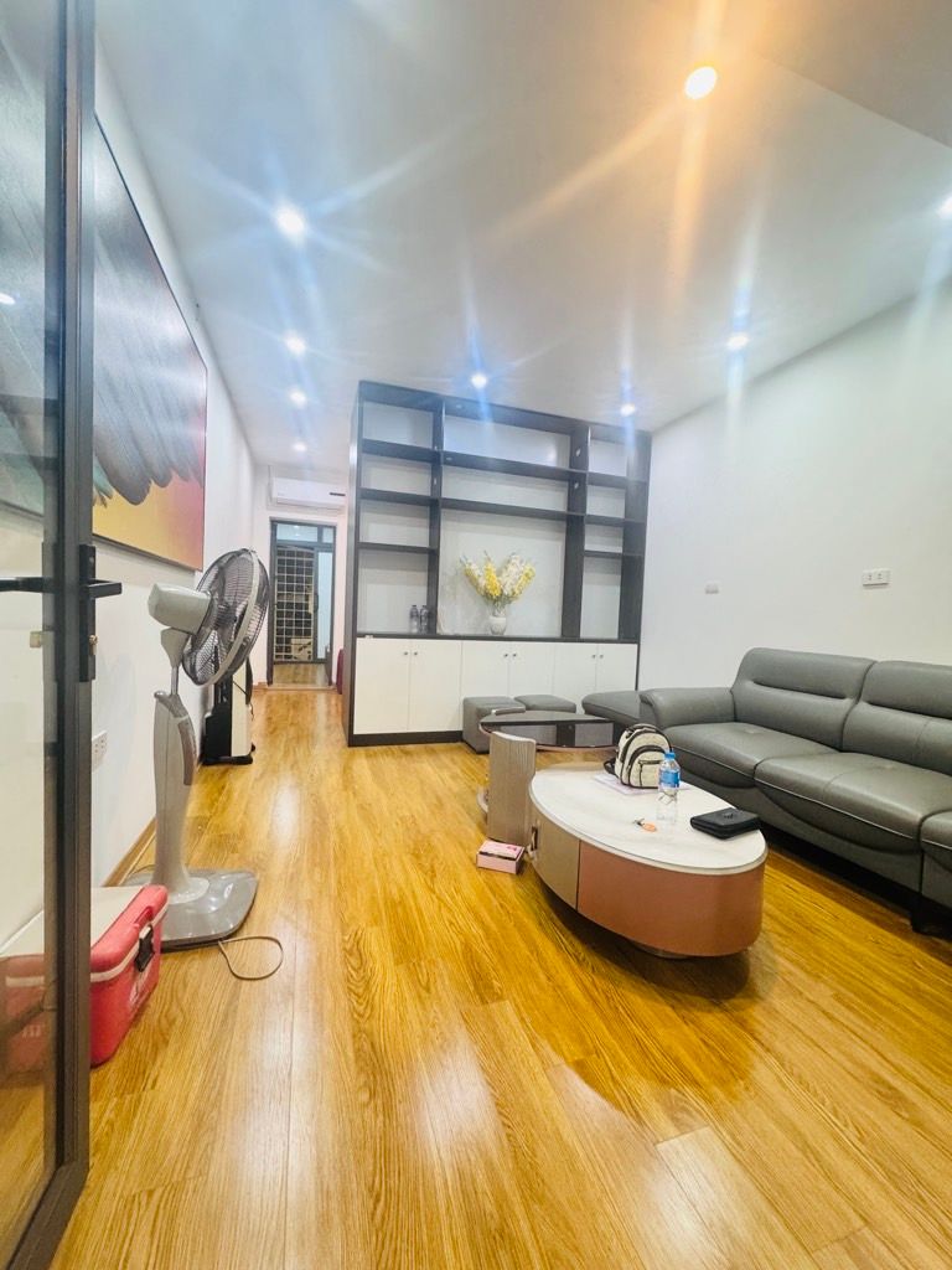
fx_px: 513
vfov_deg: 102.1
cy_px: 635
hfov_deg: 85.7
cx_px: 476
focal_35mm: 14
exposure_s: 1/50
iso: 320
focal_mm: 2.22
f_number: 2.2
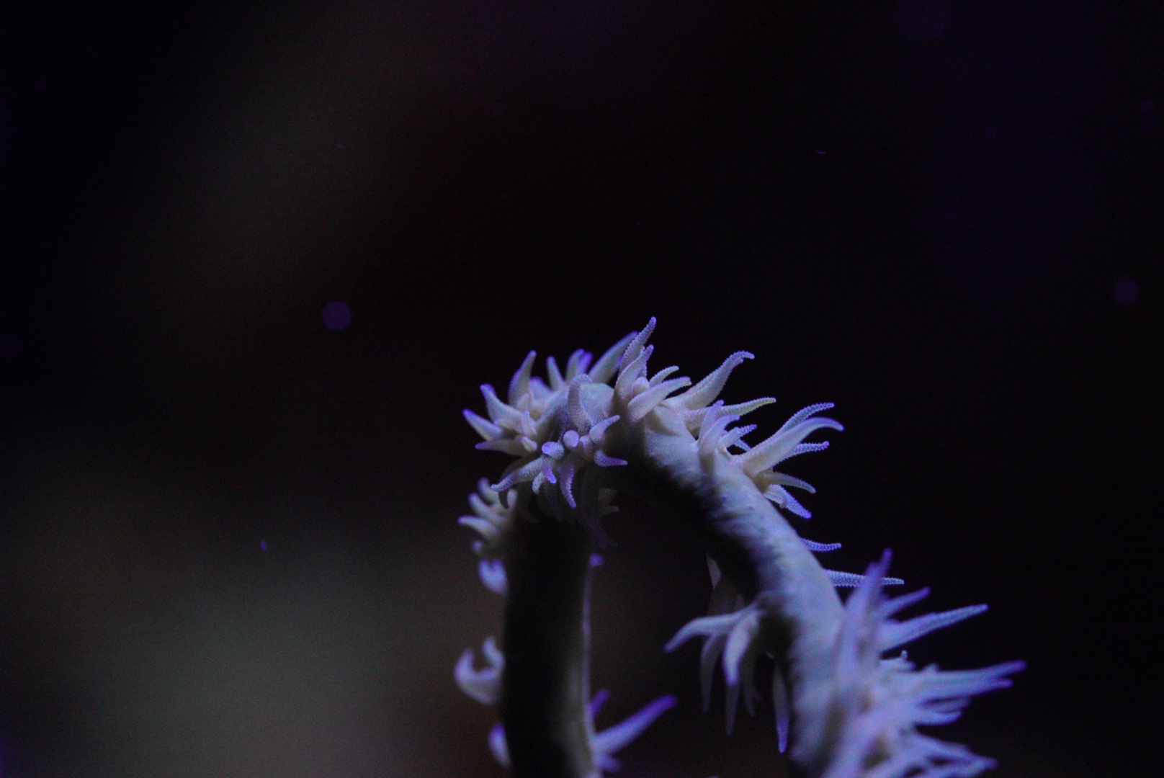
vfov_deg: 10.2
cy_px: 389
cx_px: 582
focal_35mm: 135
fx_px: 4368
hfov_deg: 15.2
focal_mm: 90
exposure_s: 1/80
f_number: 7.1
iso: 6400
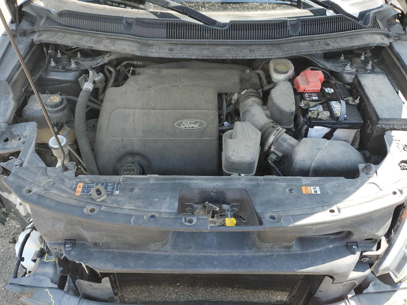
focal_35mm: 26
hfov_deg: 67.3
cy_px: 152
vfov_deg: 53.1
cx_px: 204
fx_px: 306
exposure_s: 1/476
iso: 50
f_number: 1.5
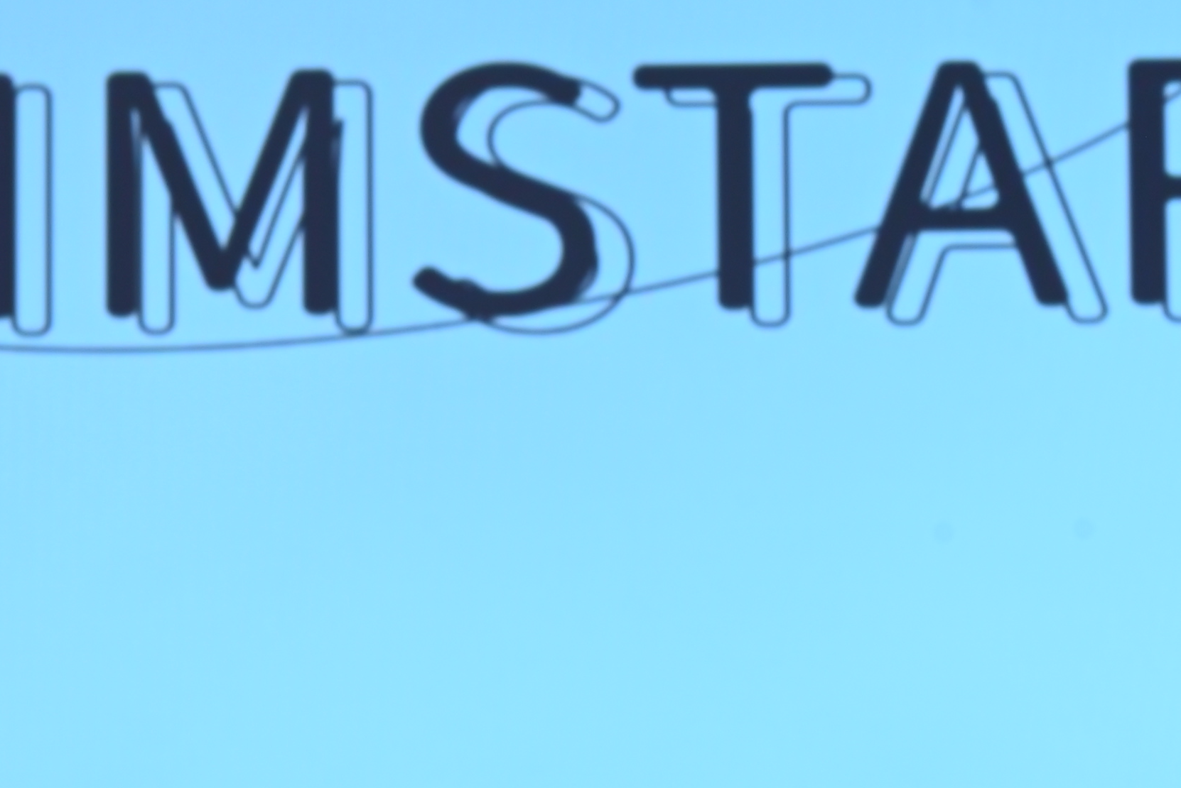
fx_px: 4989
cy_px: 1195
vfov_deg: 8.8
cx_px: 788
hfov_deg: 13.5
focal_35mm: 152
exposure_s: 1/2
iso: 100
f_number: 16
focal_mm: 42
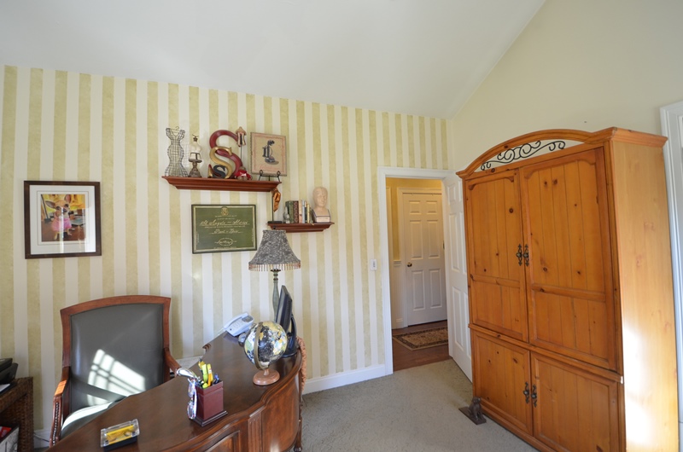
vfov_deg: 77.1
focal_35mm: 15
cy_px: 226
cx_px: 342
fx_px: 284
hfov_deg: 100.5
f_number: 4
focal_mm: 10
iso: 720
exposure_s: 1/60
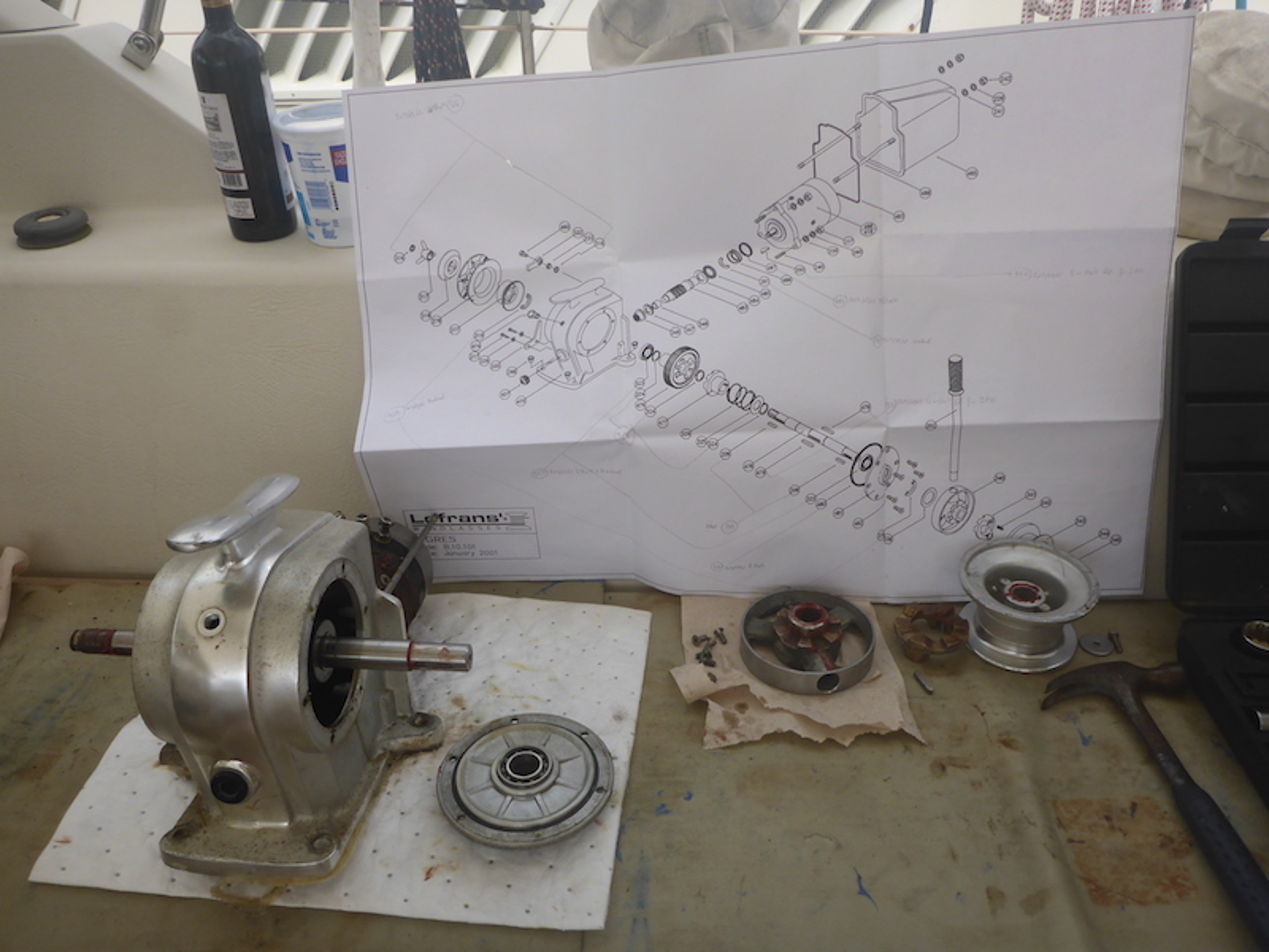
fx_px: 1026
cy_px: 476
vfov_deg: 49.7
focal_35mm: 28
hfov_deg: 63.4
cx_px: 634
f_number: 3.3
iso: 100
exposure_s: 1/640
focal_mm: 4.9
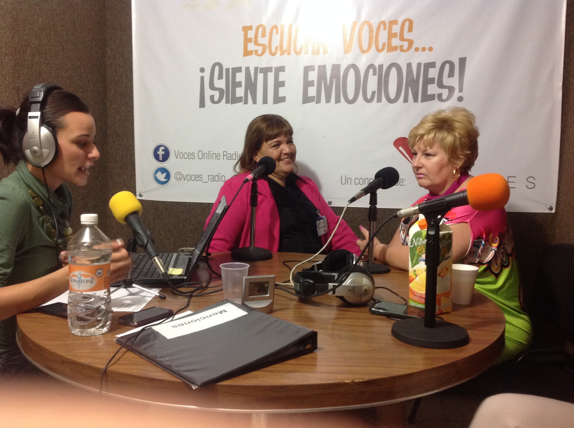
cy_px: 214
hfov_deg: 52.7
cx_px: 287
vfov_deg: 40.6
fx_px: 580
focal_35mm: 35
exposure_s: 1/15
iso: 200
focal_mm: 4.28
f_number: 2.4
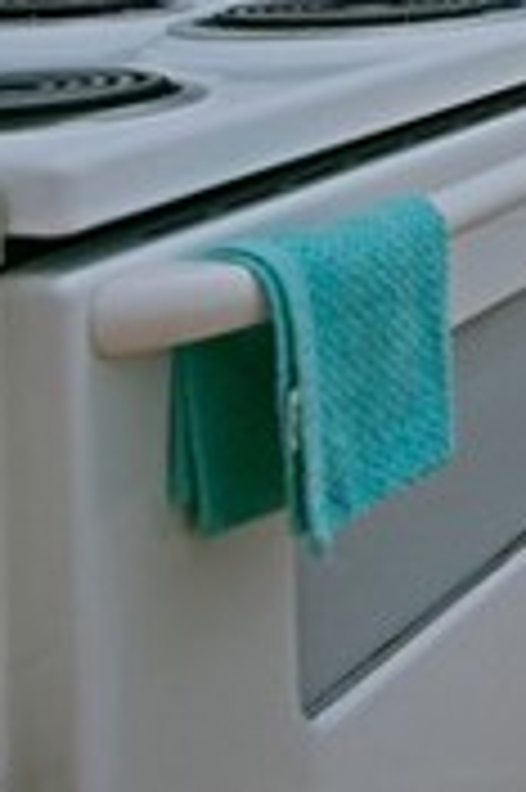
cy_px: -230
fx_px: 2042
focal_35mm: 93
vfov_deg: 20.1
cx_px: 1488
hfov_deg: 10.9
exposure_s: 1/40
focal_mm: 16
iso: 100
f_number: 3.2
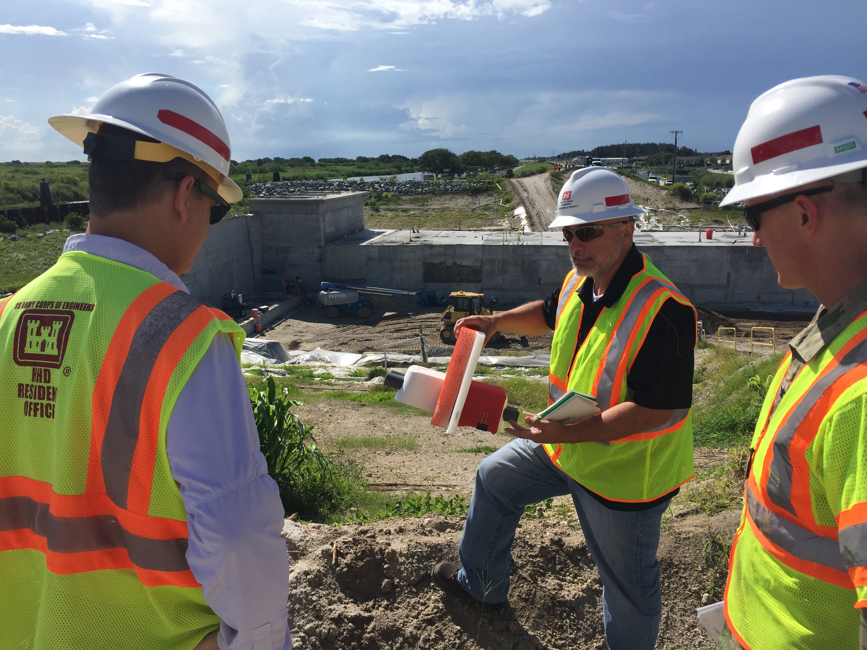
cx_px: 434
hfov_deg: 61.7
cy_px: 325
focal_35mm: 29
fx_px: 726
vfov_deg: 48.2
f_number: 2.2
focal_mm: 4.15
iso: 32
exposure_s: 1/3300
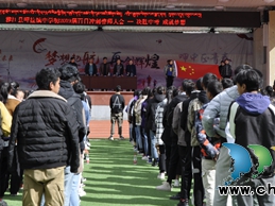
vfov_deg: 18.7
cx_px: 147
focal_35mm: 78
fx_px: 619
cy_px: 46
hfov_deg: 25.0
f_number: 9.5
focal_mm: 28
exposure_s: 1/350
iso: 200
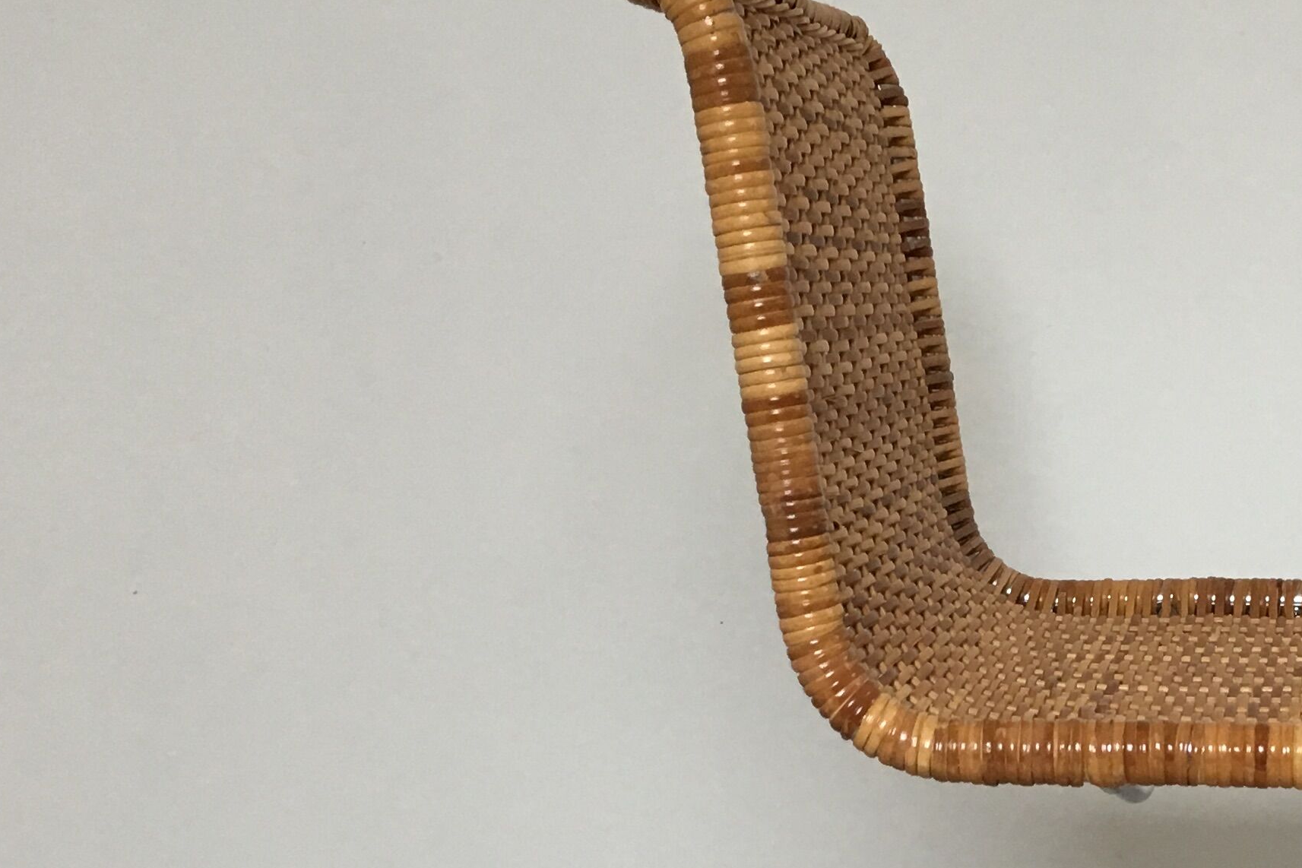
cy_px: 843
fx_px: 2568
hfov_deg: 27.6
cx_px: 1133
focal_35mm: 71
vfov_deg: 18.7
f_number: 2.2
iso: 50
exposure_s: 1/33
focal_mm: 4.15
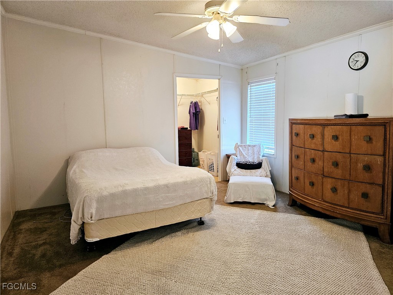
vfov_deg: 58.9
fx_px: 261
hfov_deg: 73.9
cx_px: 196
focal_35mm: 23
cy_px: 148
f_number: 1.7
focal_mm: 6.3
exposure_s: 1/120
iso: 320
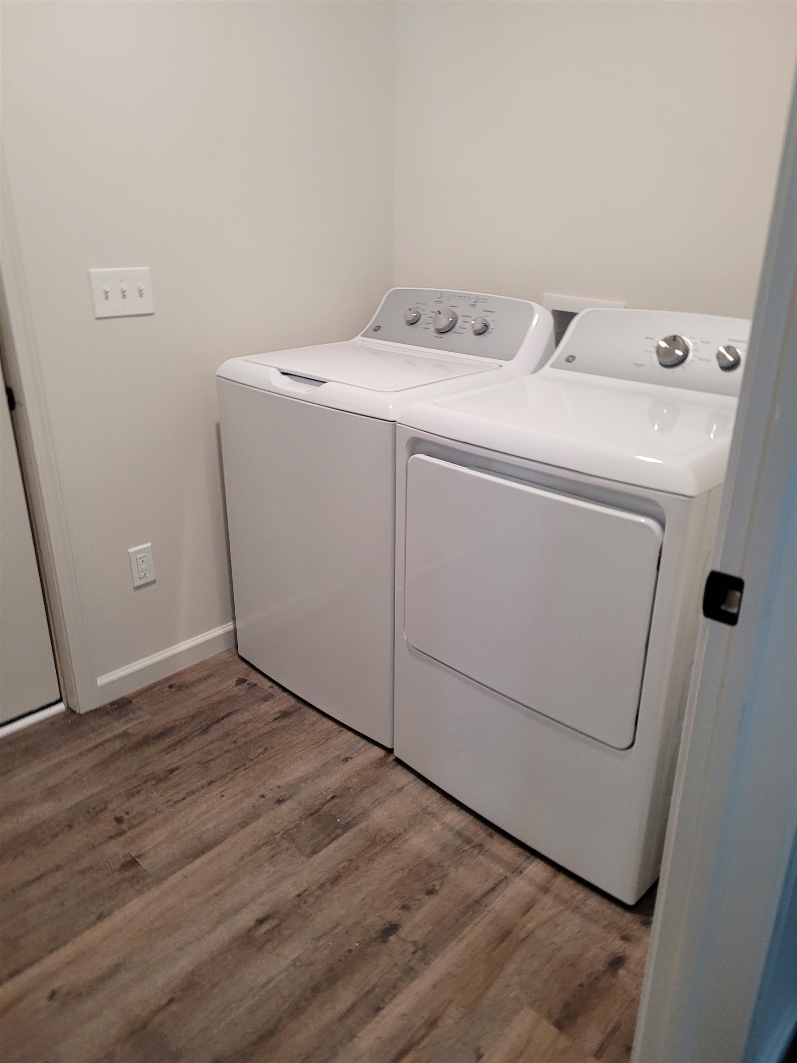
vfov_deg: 67.3
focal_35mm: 26
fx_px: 798
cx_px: 398
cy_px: 532
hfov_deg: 53.1
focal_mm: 5.4
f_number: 1.8
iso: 200
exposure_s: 1/60
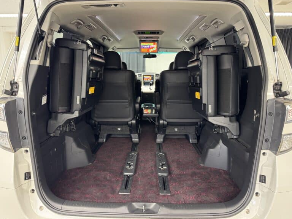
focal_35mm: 25
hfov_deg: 69.4
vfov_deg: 54.9
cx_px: 146
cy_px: 110
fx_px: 211
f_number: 1.78
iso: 640
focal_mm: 6.76
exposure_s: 1/50
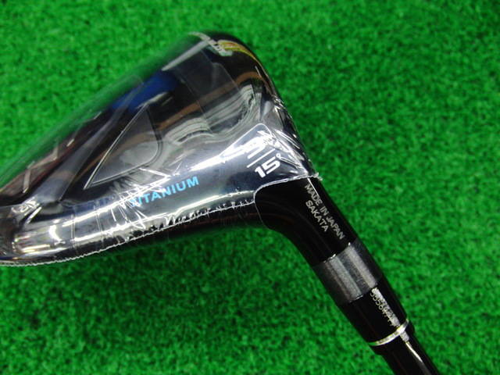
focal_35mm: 37
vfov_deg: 38.7
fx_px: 534
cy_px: 188
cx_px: 250
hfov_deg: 50.1
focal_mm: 6.42
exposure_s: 1/30
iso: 400
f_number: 3.6
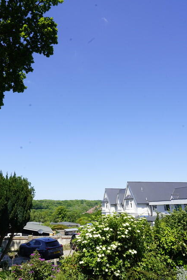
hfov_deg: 50.8
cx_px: 70
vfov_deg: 71.5
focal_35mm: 25
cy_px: 141
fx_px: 195
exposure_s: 1/60
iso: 200
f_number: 16
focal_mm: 16
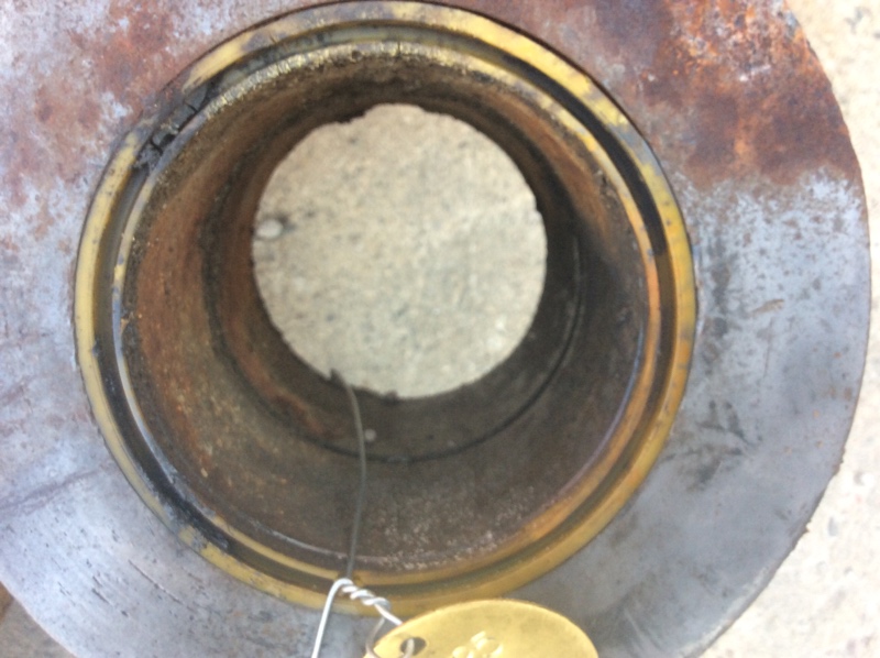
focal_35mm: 32
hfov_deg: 56.9
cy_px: 329
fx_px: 813
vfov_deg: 44.1
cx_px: 440
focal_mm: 3.3
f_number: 2.4
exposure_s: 1/120
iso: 50
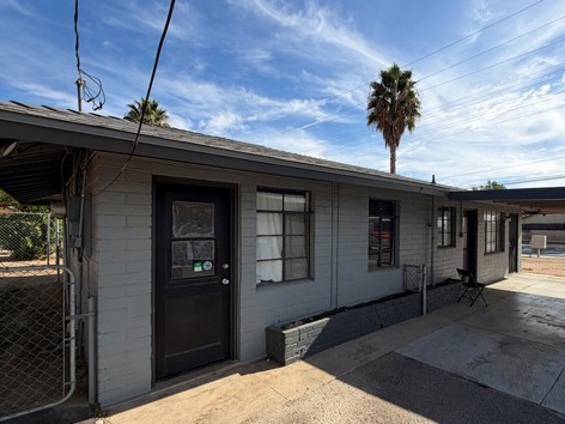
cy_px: 228
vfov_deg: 68.6
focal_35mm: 19
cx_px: 336
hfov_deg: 83.7
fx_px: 310
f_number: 2.2
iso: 20
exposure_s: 1/864
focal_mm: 2.22
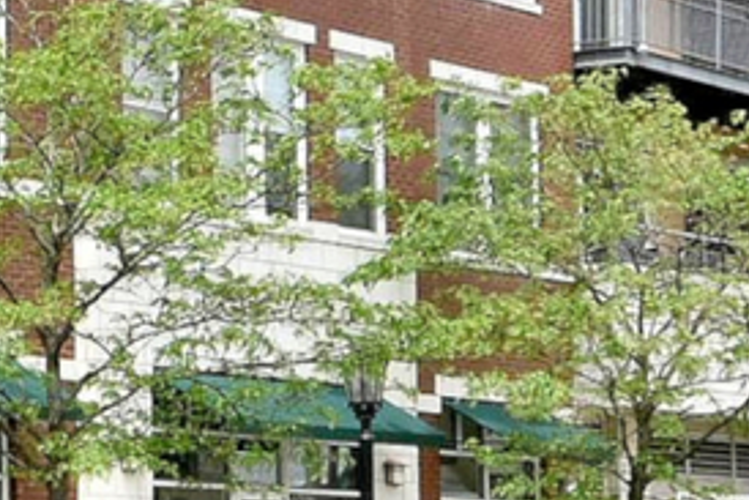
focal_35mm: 124
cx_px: -692
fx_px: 2581
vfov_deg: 10.8
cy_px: -172
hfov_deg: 14.2
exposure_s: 1/1250
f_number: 8
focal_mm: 14
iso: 200
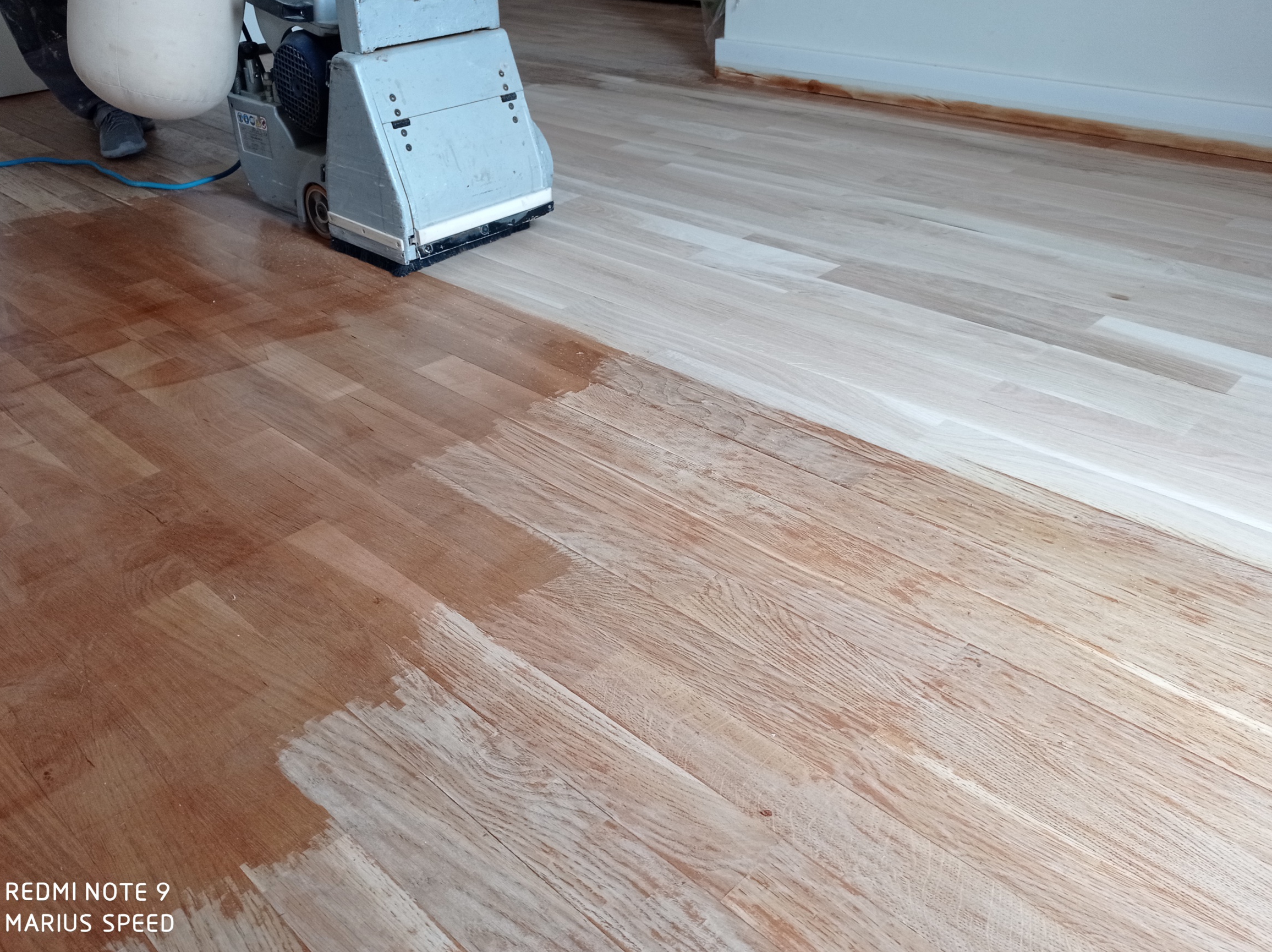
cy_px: 452
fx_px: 1138
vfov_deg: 45.4
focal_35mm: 31
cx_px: 592
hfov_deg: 58.3
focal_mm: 4.7
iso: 186
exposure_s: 1/50
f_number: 1.79
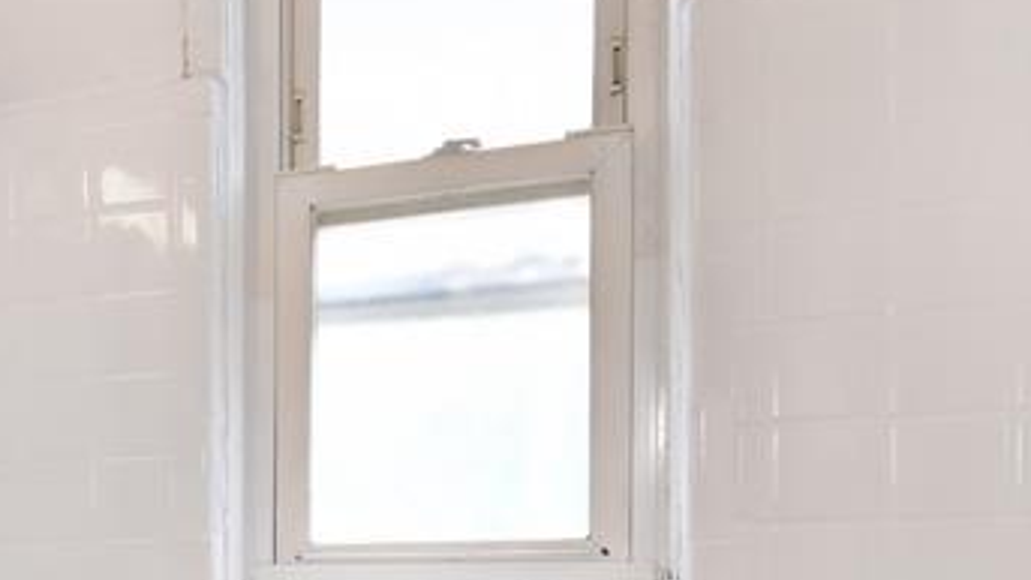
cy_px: 619
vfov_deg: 22.1
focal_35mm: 52
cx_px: -207
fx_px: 1410
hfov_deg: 32.9
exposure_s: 1/40
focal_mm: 11
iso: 500
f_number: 11
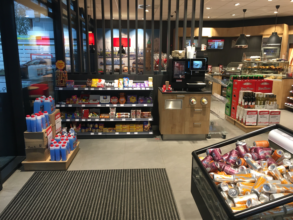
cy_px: 110
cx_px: 146
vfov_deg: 48.2
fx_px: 245
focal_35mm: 29
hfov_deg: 61.7
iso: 64
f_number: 2.2
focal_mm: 4.15
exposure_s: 1/33
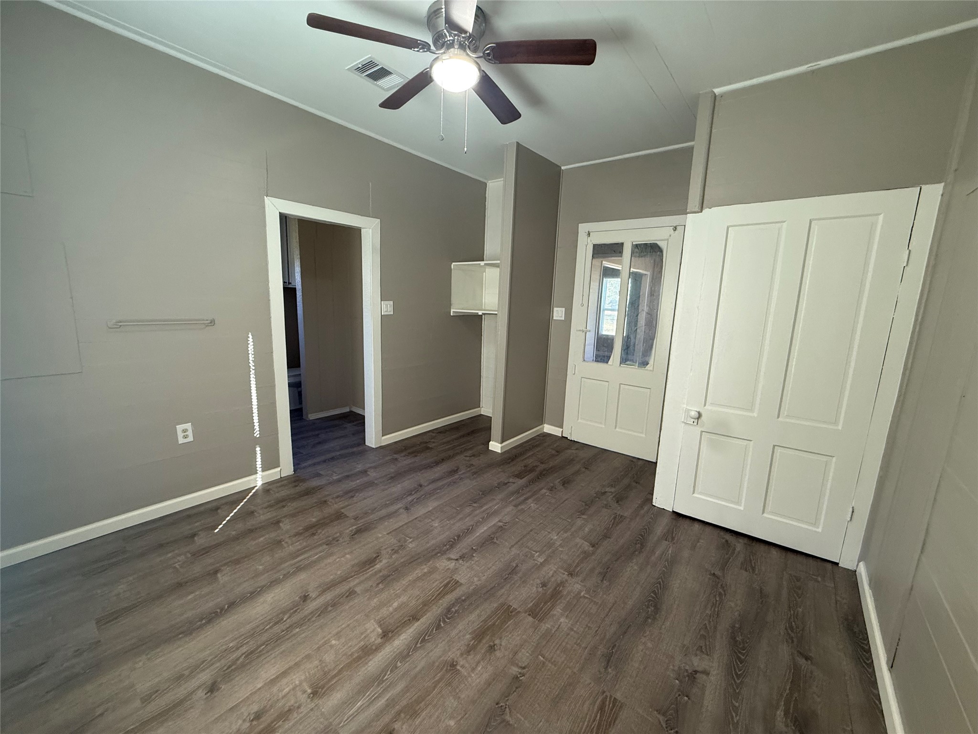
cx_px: 489
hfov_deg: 102.1
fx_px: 396
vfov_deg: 85.7
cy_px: 367
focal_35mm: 14
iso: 250
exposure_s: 1/60
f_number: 2.2
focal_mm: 2.22
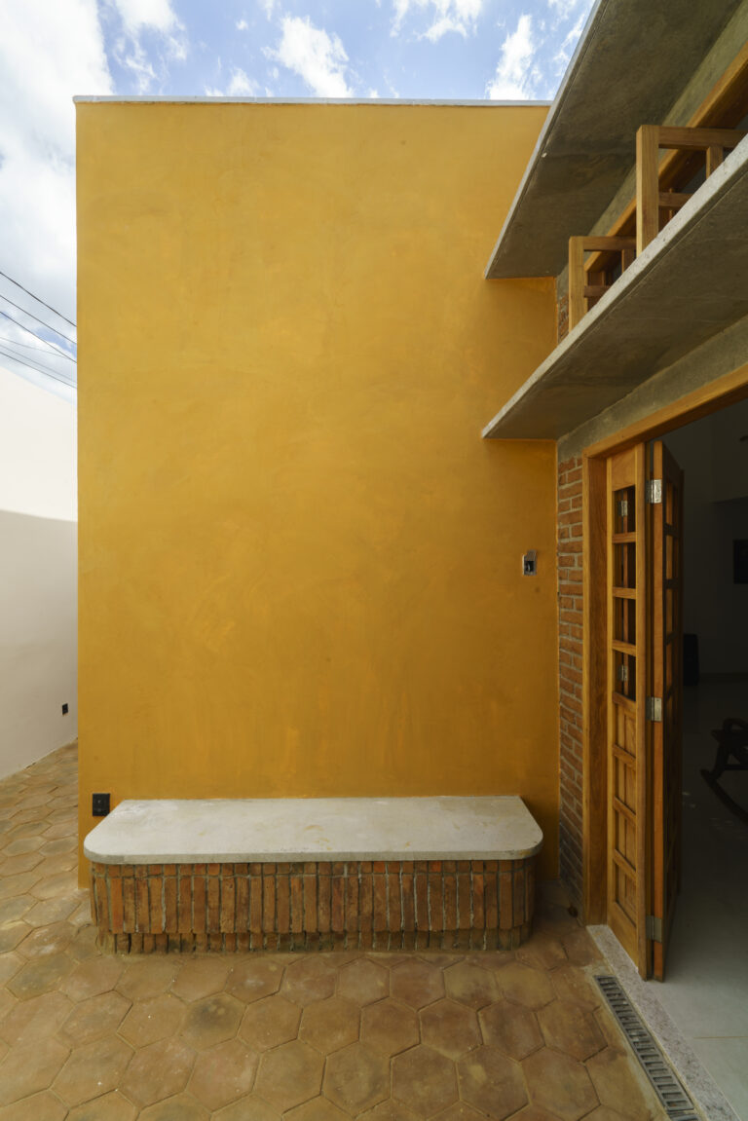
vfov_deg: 96.7
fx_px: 498
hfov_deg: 73.8
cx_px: 374
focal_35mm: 16
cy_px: 560
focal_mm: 16
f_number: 18
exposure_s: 1/10
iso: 100
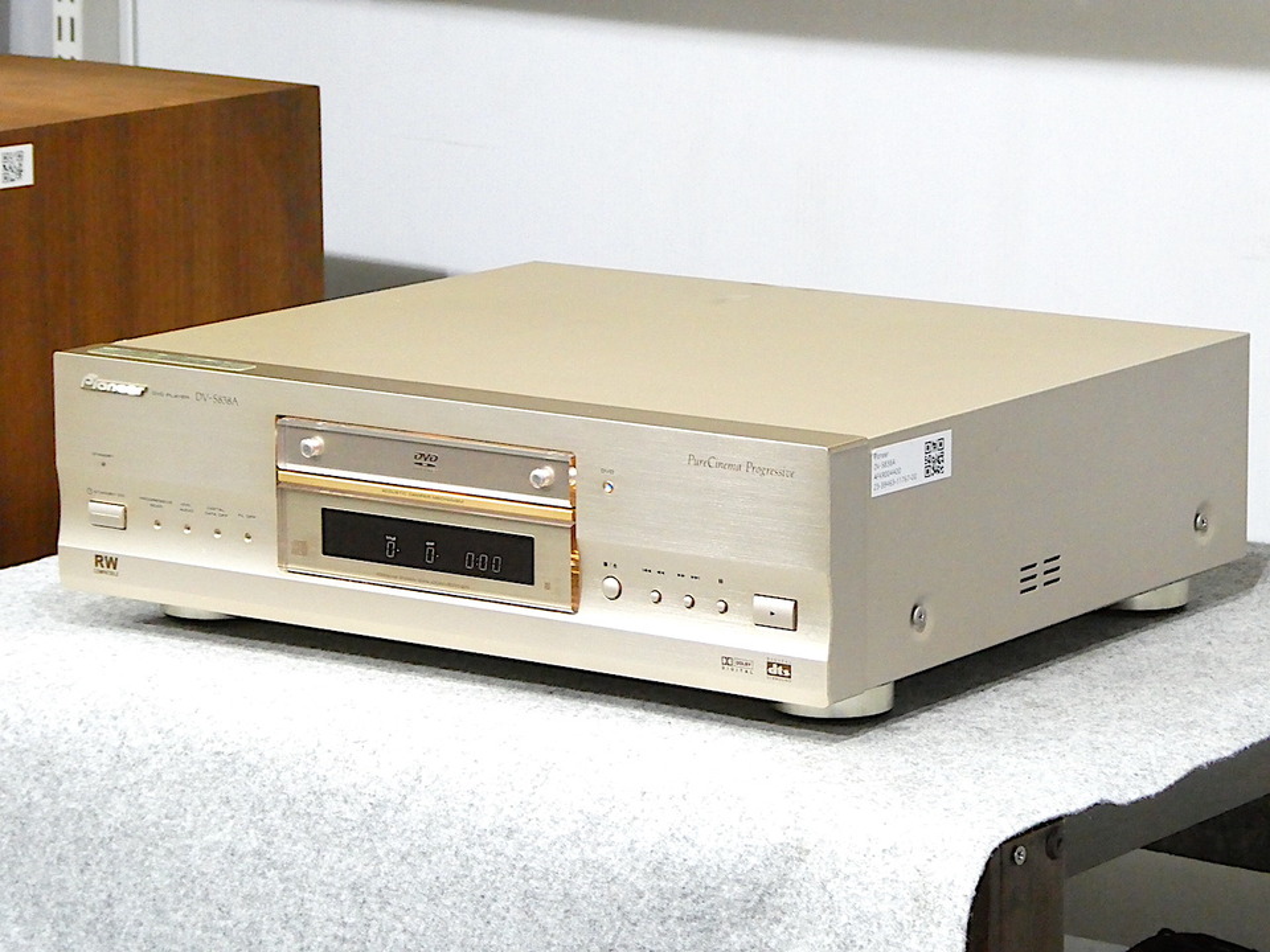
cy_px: 476
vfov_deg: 12.0
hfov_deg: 15.9
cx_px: 635
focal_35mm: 124
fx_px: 4549
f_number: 5.2
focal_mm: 22.3
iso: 1600
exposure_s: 1/25
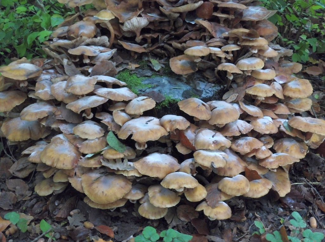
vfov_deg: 23.6
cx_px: 162
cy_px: 121
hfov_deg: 31.3
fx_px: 581
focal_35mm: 62
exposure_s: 1/8
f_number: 4.8
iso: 1600
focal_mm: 11
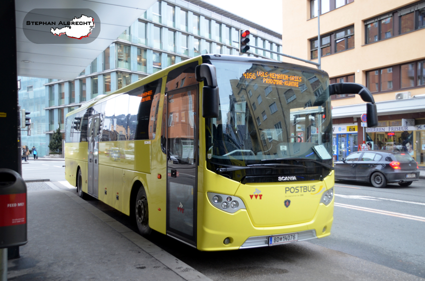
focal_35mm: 33
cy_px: 140
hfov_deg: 57.3
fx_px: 389
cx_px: 212
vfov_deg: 39.8
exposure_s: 1/80
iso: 400
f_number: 4.5
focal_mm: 22
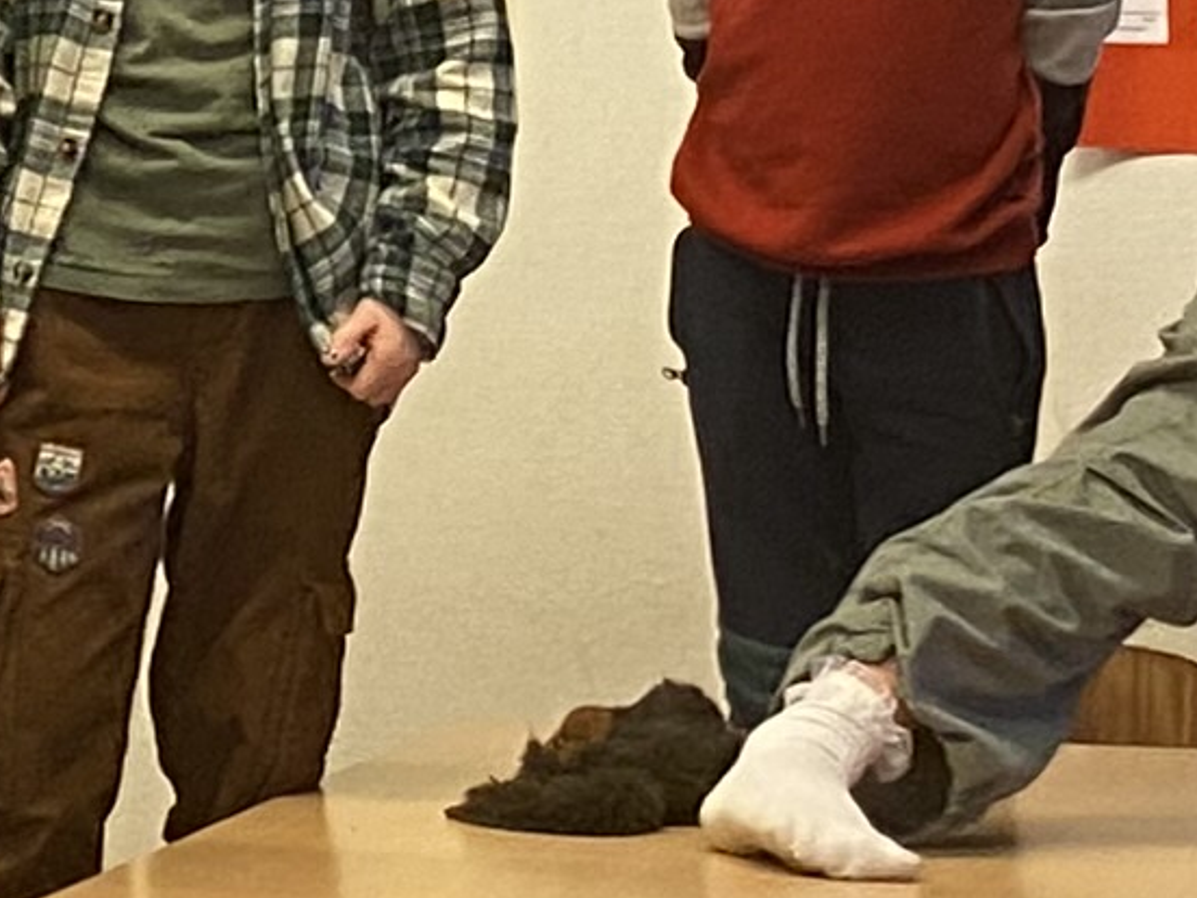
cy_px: -241
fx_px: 6570
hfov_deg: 10.1
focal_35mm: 190
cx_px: -585
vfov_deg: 7.7
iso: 125
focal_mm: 4.25
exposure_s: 1/50
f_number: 1.8
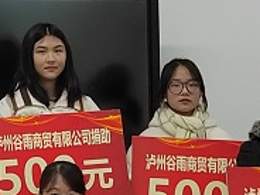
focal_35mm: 125
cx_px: -64
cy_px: 27
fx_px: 939
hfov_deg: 15.1
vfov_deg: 11.8
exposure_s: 1/100
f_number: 1.9
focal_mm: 5.52
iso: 1597
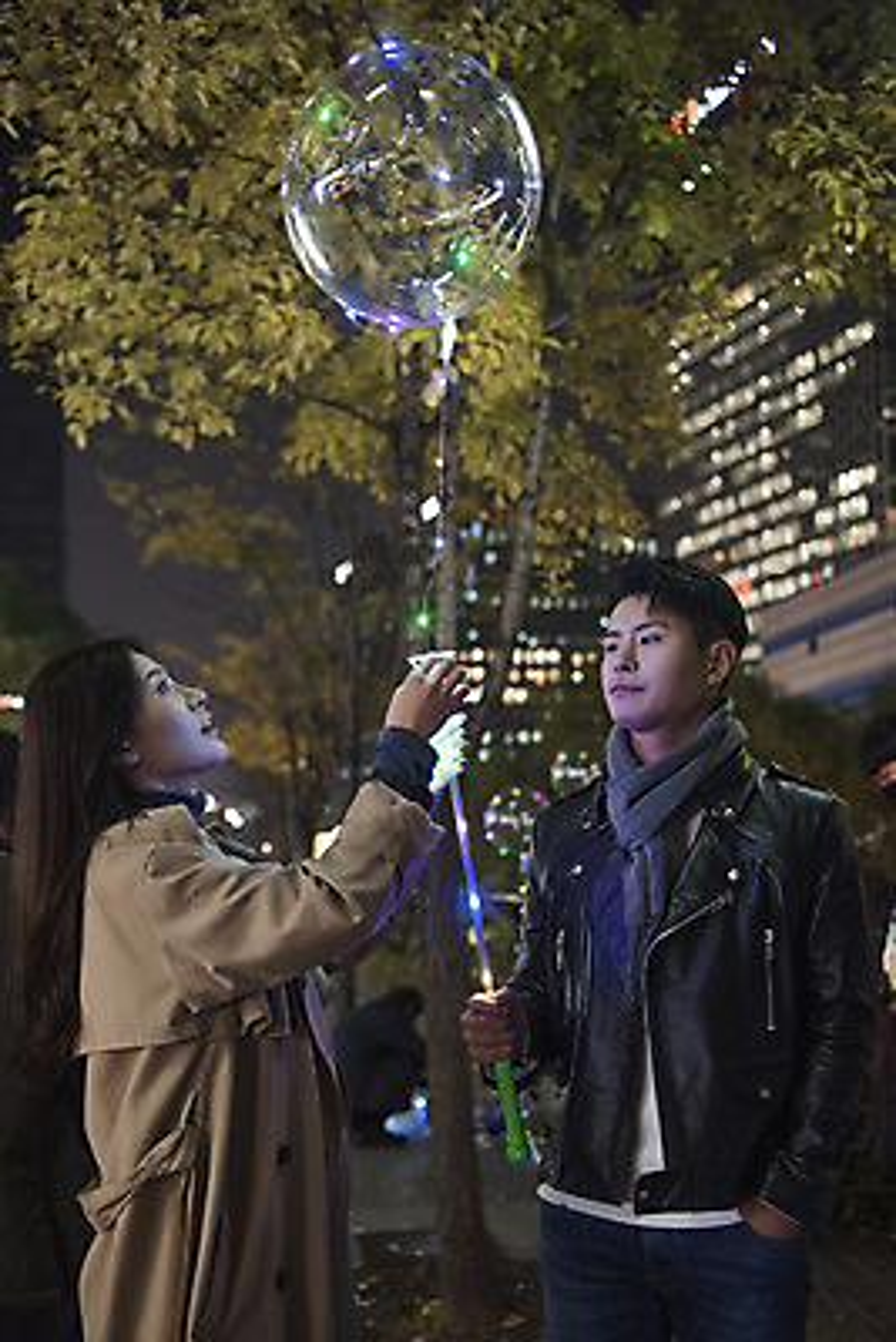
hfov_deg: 36.9
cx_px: 448
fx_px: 1343
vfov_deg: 53.1
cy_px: 671
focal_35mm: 36
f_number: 2.8
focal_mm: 36
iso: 1600
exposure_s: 1/60
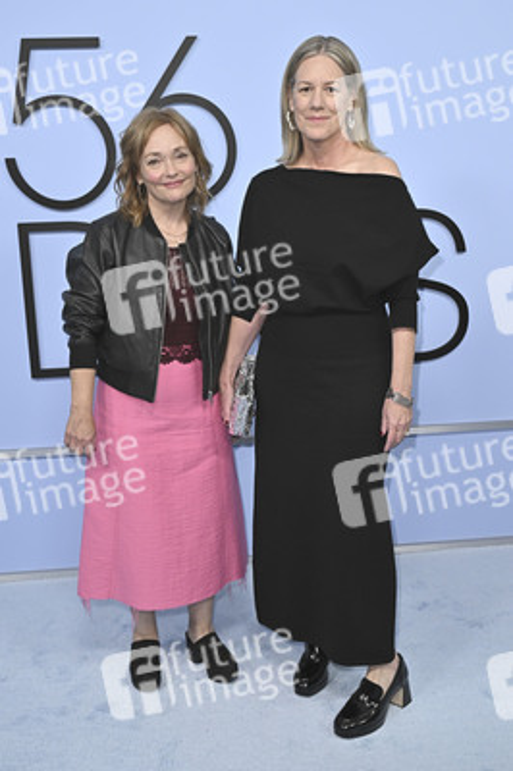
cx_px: 256
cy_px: 386
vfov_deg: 49.6
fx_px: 835
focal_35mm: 39
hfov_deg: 34.2
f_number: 6.3
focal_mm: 39
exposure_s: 1/320
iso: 1600
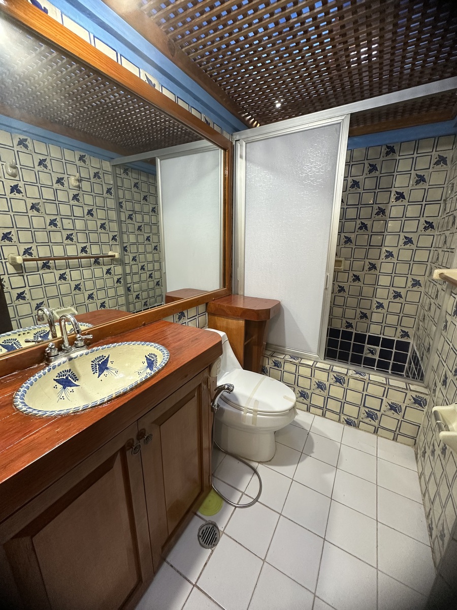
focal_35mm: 14
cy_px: 305
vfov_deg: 102.1
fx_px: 246
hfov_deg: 85.7
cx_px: 228
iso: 200
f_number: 2.2
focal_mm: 2.22
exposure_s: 1/60
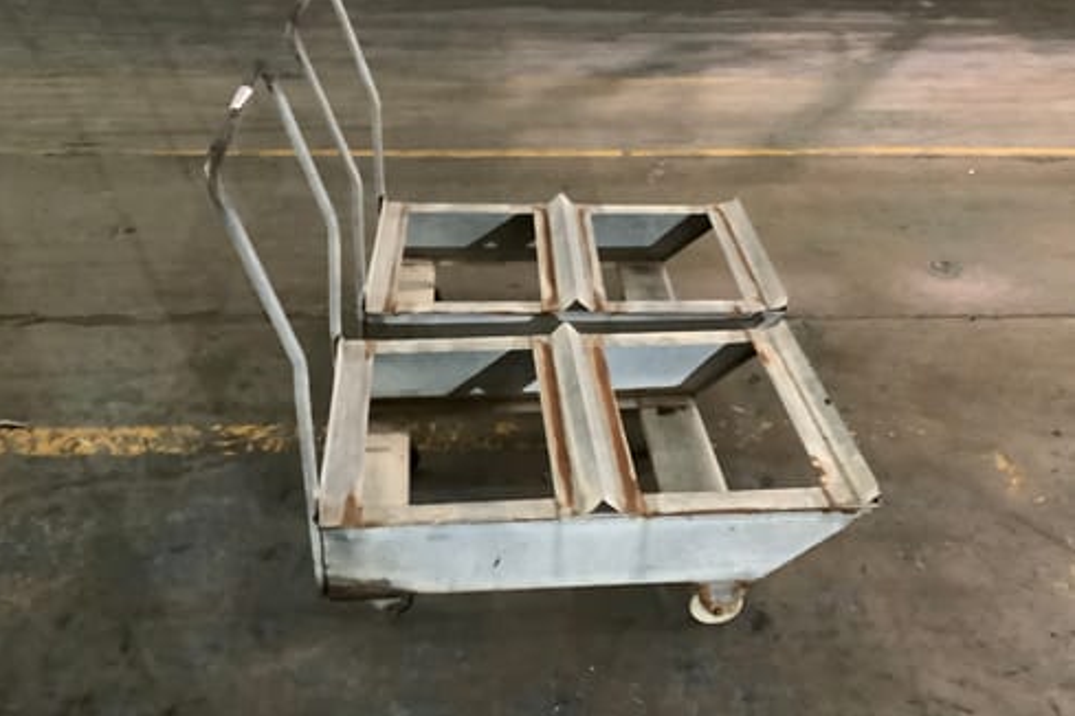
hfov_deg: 57.2
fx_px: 985
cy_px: 357
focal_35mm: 33
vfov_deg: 40.0
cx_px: 528
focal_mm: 3.3
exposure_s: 1/17
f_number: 2.4
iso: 640
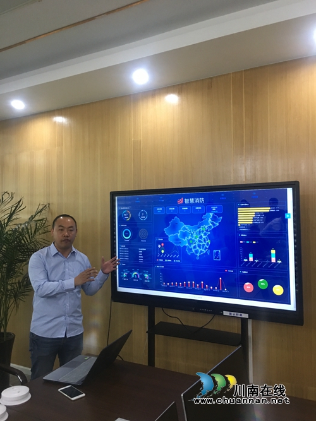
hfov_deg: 48.2
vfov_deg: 61.7
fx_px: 353
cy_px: 210
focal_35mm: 29
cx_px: 158
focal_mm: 4.15
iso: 80
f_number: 2.2
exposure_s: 1/17
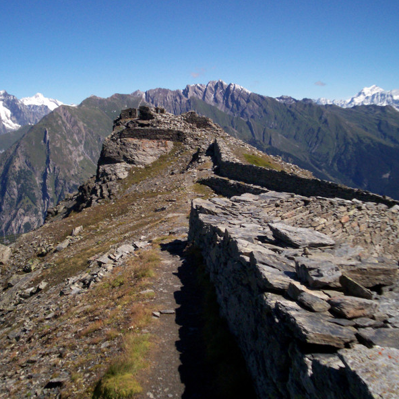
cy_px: 201
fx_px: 561
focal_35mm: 43
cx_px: 170
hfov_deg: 39.1
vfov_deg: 39.2
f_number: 4.5
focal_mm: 5.9
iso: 100
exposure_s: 1/922
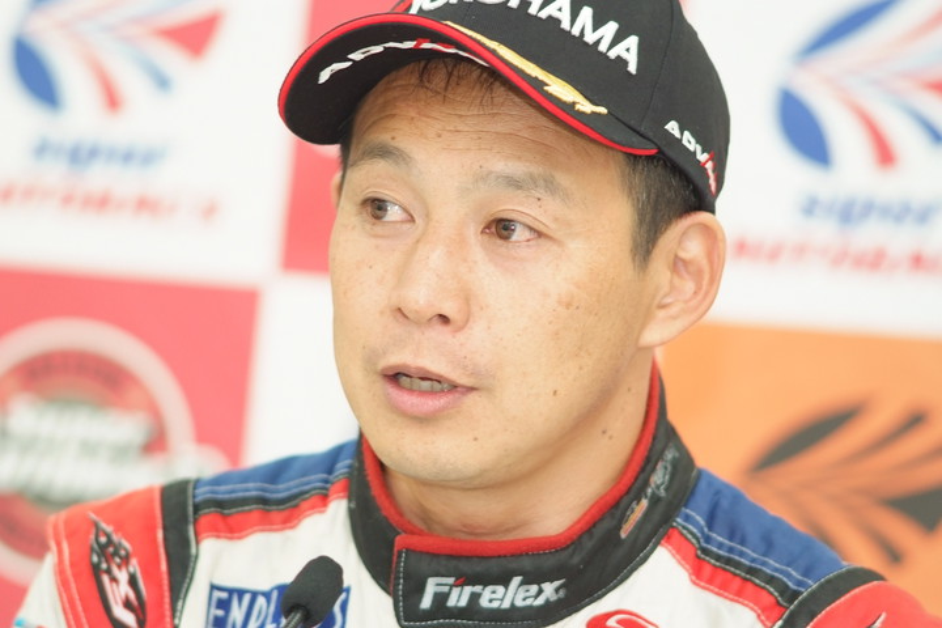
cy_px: 314
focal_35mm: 270
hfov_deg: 7.6
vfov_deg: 5.1
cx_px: 471
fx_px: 7064
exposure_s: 1/125
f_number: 2.8
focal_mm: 180
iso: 800
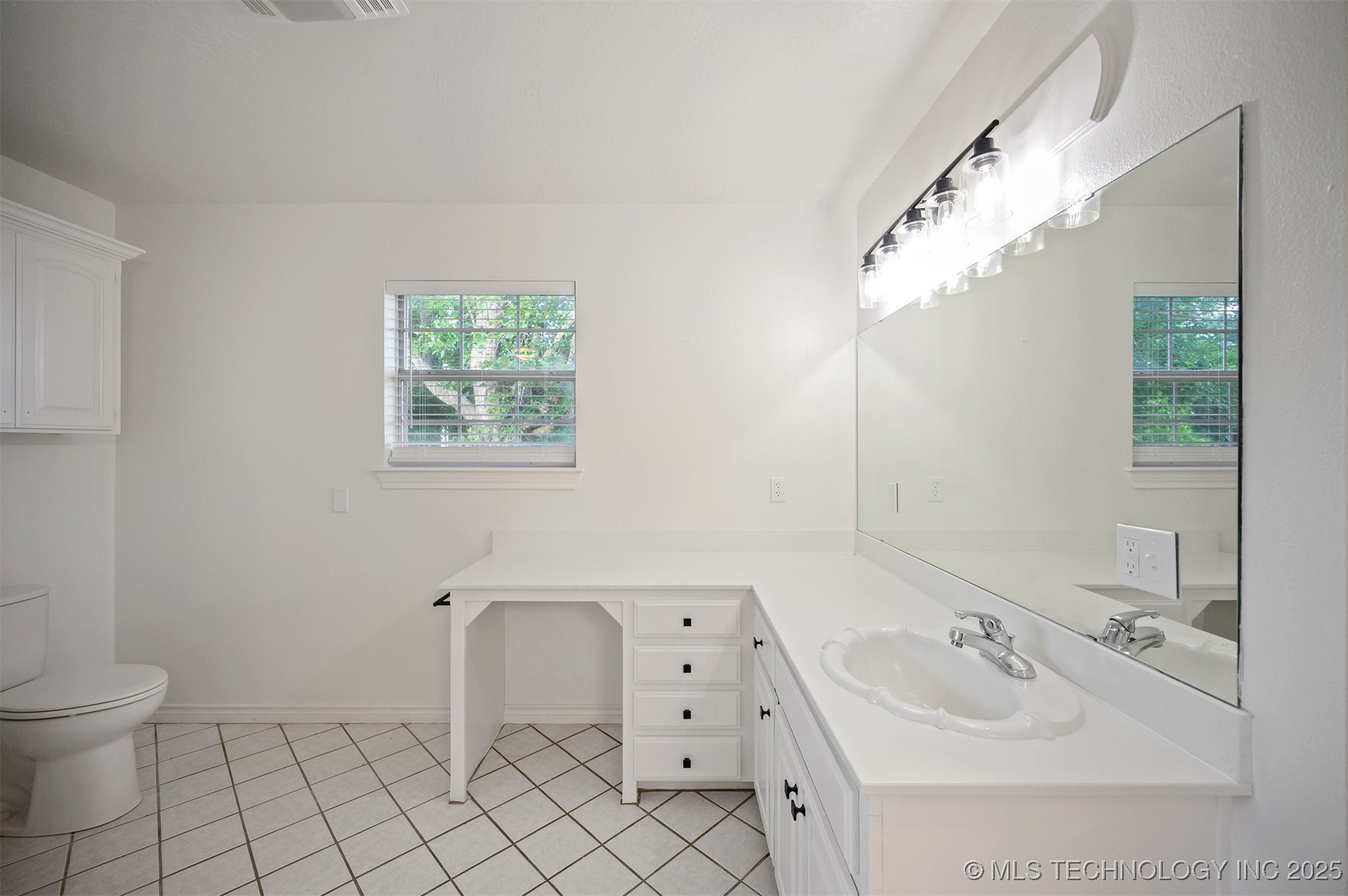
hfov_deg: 104.3
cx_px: 674
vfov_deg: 81.1
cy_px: 448
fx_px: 524
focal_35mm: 14
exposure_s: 1/100
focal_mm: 14
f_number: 4
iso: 640
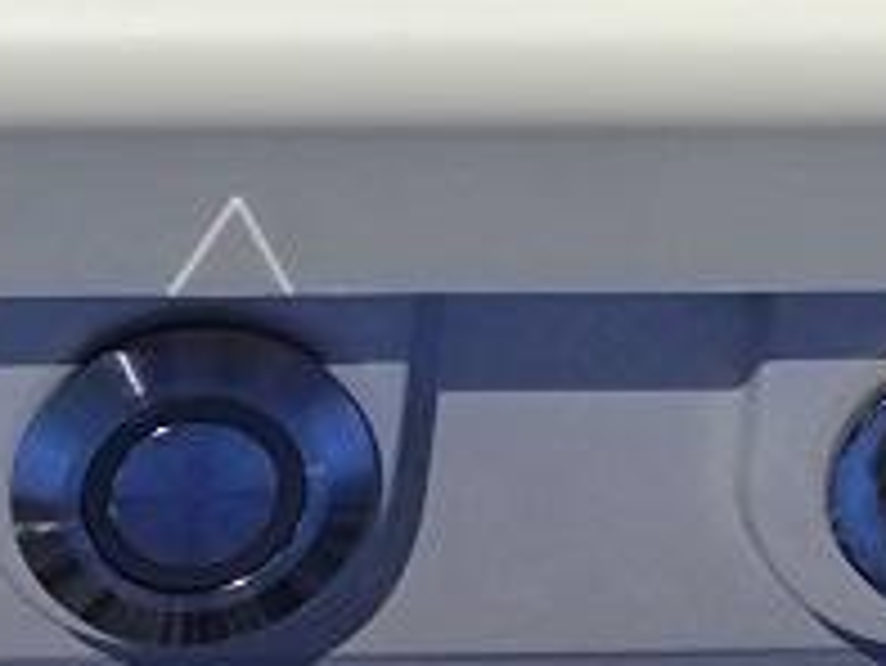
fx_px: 2920
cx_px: -193
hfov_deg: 16.5
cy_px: 385
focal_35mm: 114
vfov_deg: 13.0
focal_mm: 4.71
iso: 226
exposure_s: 1/33.3
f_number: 1.79
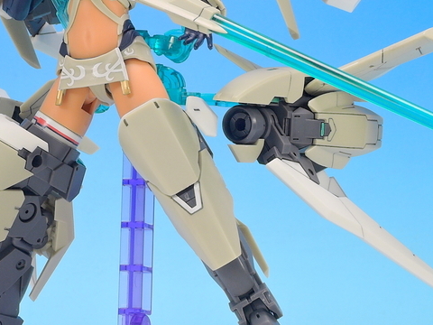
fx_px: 1601
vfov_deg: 11.6
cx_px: 226
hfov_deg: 15.4
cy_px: 149
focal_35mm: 128
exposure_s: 1
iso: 80
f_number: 7.3
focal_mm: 12.8
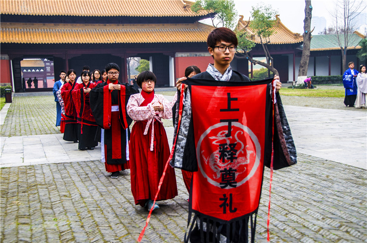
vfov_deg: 25.7
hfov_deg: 37.9
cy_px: 122
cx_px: 184
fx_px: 534
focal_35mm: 52
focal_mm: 35
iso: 200
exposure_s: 1/125
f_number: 5.6
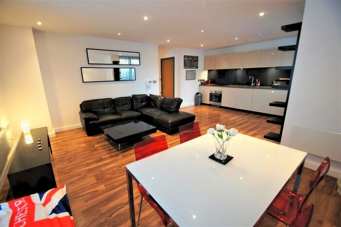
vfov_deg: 77.3
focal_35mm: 15
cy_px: 114
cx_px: 170
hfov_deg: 100.4
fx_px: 142
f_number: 3.5
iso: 500
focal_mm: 10
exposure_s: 1/30
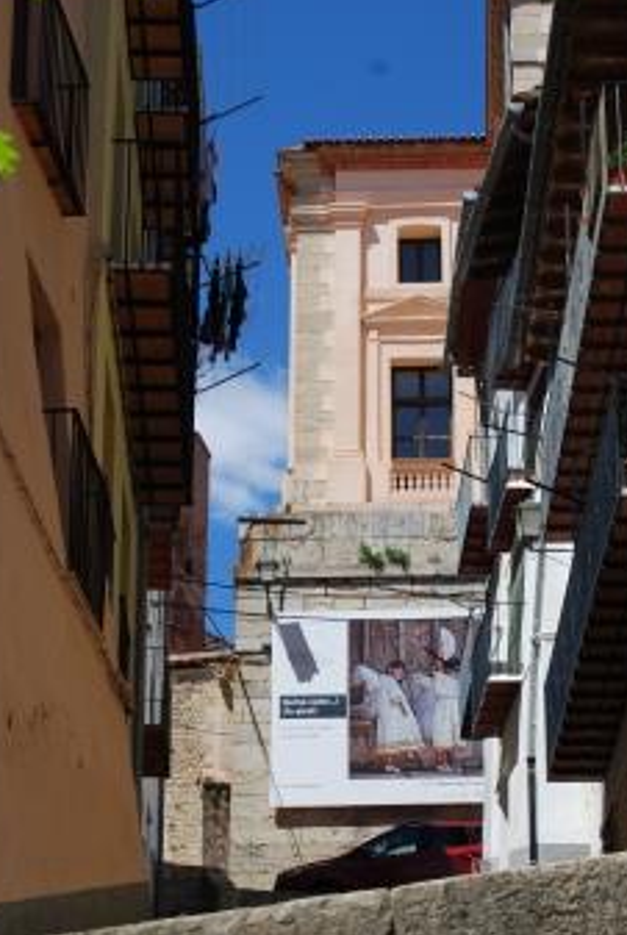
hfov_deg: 12.5
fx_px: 2853
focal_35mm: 110
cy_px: 547
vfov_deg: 18.6
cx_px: 375
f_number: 8
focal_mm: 55
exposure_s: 1/250
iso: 100
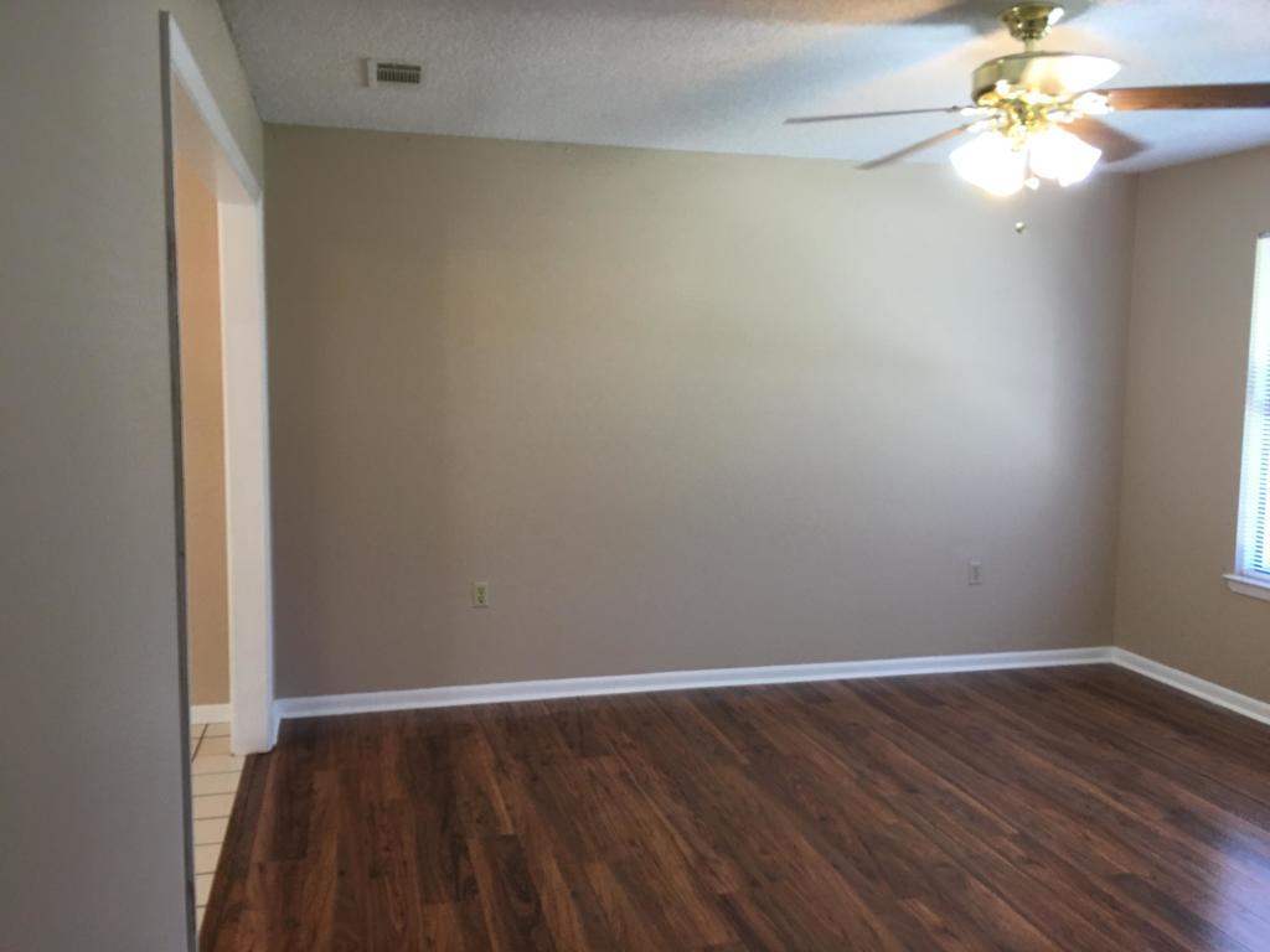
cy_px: 476
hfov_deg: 61.7
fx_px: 1064
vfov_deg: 48.2
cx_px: 635
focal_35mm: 29
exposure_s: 1/30
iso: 40
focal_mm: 4.15
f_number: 2.2
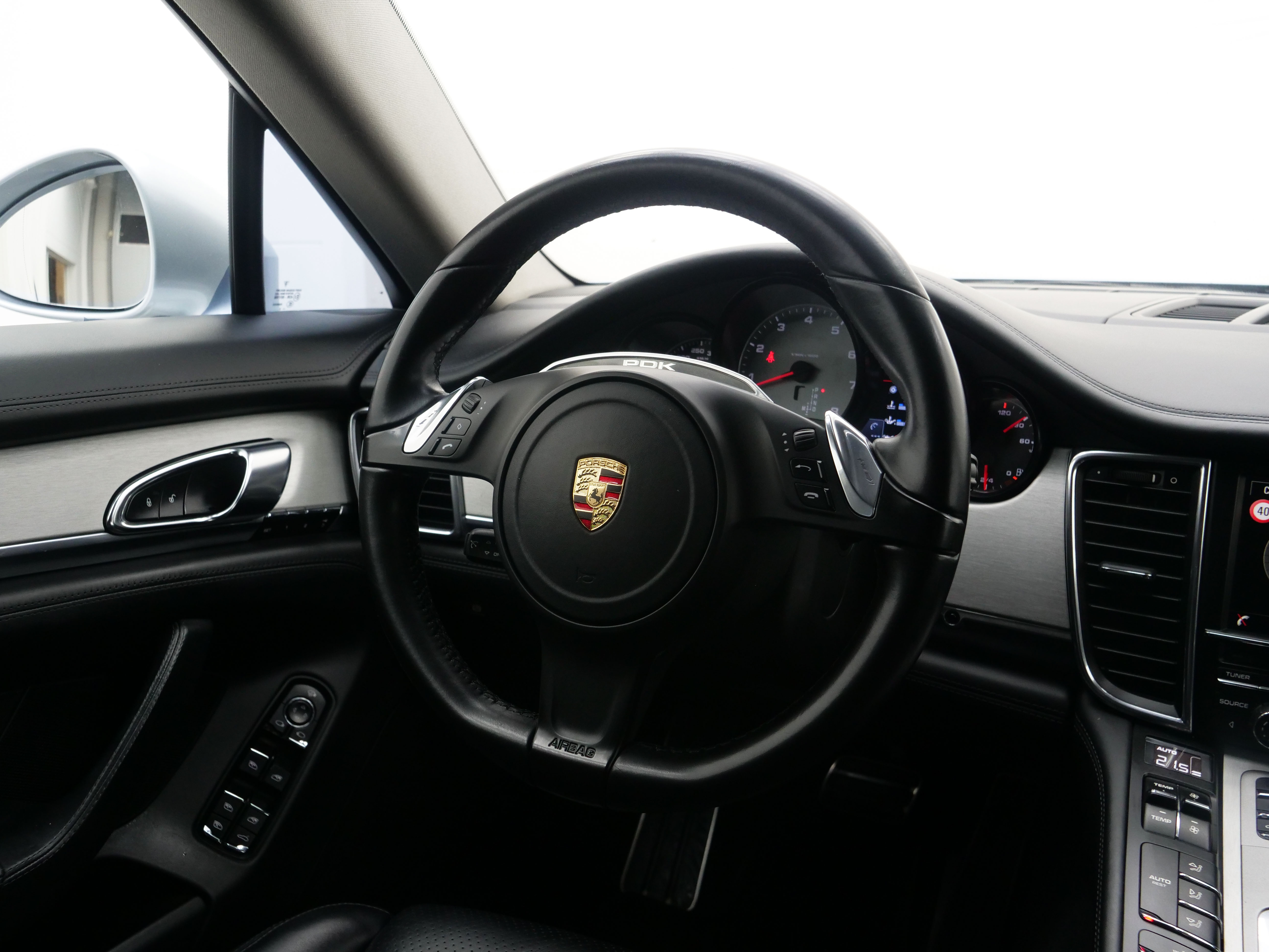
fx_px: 1173
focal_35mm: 32
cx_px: 634
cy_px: 476
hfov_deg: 56.8
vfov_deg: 44.2
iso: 800
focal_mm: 16
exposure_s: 1/100
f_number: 4
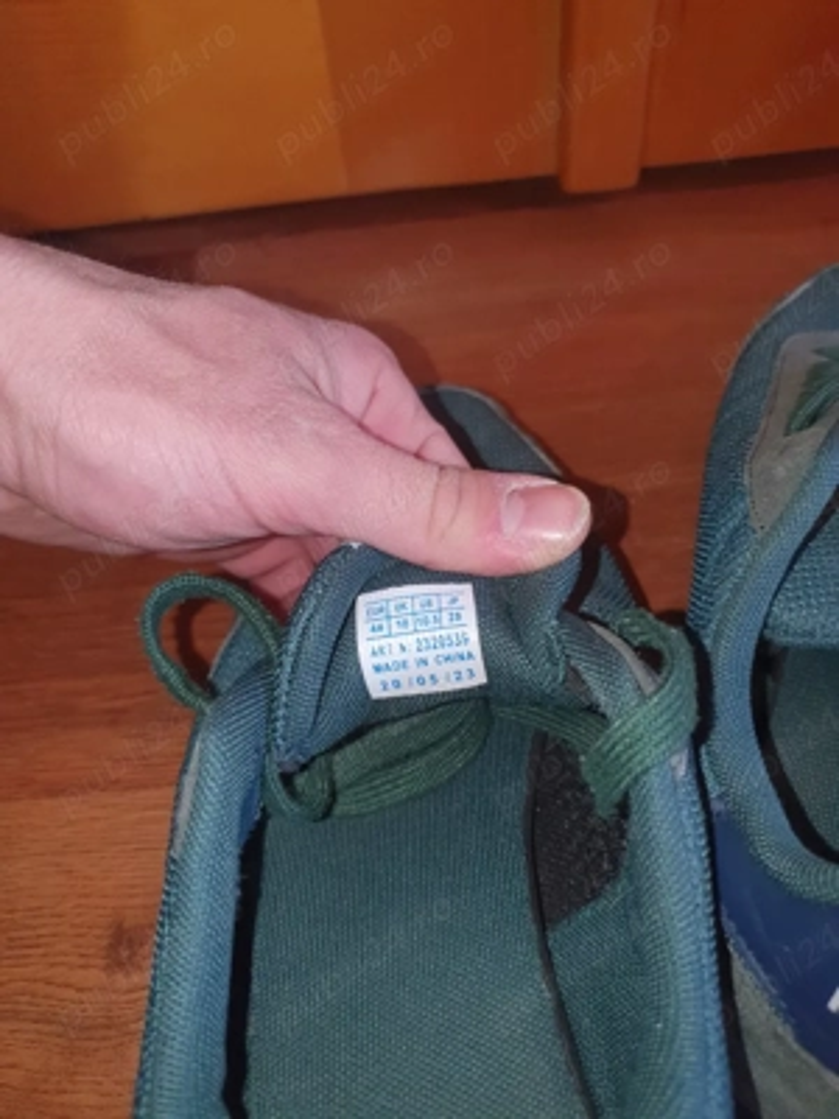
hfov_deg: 53.1
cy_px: 560
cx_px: 420
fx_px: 840
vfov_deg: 67.3
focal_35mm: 26
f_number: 1.5
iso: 64
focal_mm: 4.32
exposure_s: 1/50
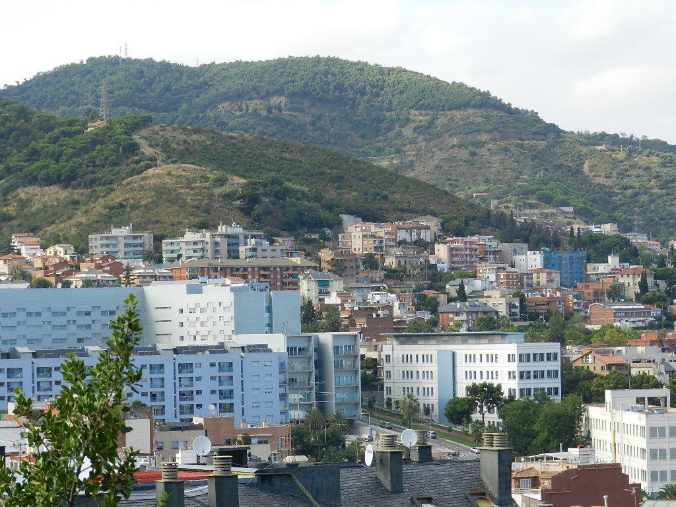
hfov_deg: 13.6
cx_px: 338
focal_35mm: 145
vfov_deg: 10.2
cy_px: 254
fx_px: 2832
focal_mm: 25.7
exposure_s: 1/400
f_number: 5.1
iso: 160
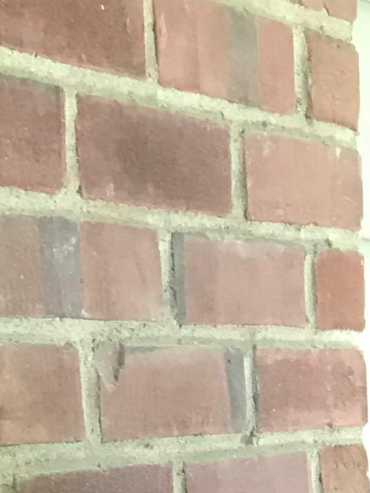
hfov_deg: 10.5
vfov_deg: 11.3
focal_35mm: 141
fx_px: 2009
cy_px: 1227
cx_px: 122
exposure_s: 1/20
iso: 40
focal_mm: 3.99
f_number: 1.8
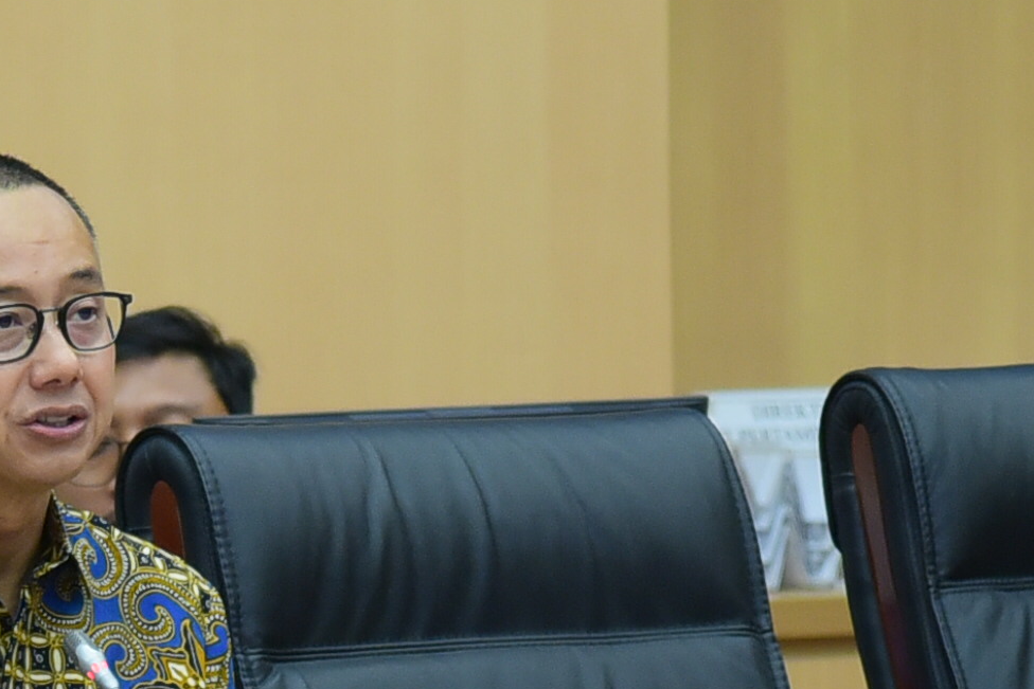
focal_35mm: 236
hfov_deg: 8.7
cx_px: 144
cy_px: 619
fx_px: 6779
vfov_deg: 5.8
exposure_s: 1/160
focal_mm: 120
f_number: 4
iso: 2000
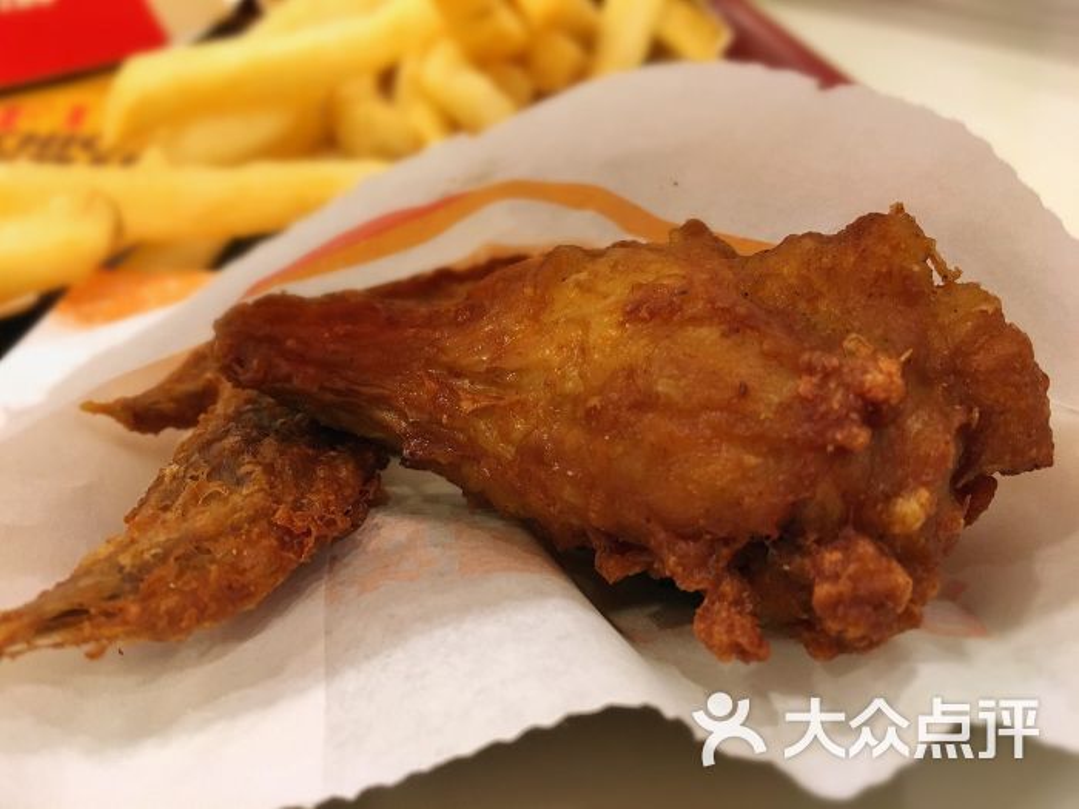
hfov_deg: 61.7
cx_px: 540
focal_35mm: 29
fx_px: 904
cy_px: 404
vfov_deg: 48.2
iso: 200
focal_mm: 4.15
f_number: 2.2
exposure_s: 1/33
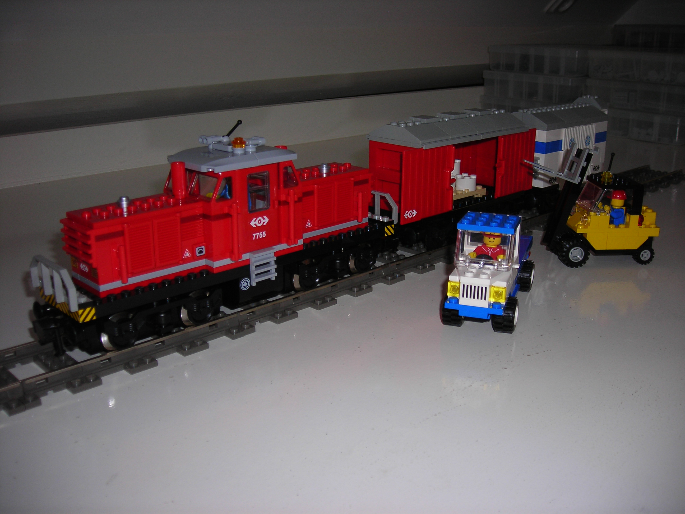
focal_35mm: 38
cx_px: 342
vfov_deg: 37.7
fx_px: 752
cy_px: 257
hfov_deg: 49.0
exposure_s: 1/60.1
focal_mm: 6.3
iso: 50
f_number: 3.2
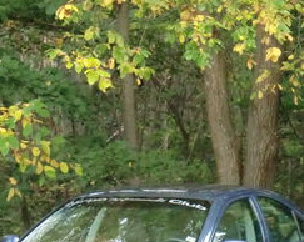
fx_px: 2059
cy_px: 277
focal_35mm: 229
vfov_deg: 6.7
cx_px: 165
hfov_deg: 8.4
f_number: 4.8
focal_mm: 16
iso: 800
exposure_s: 1/80
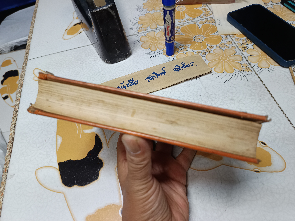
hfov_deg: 71.6
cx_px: 148
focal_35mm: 24
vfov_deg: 56.8
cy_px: 110
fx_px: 205
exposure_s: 1/25
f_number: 1.7
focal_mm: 5.31
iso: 975
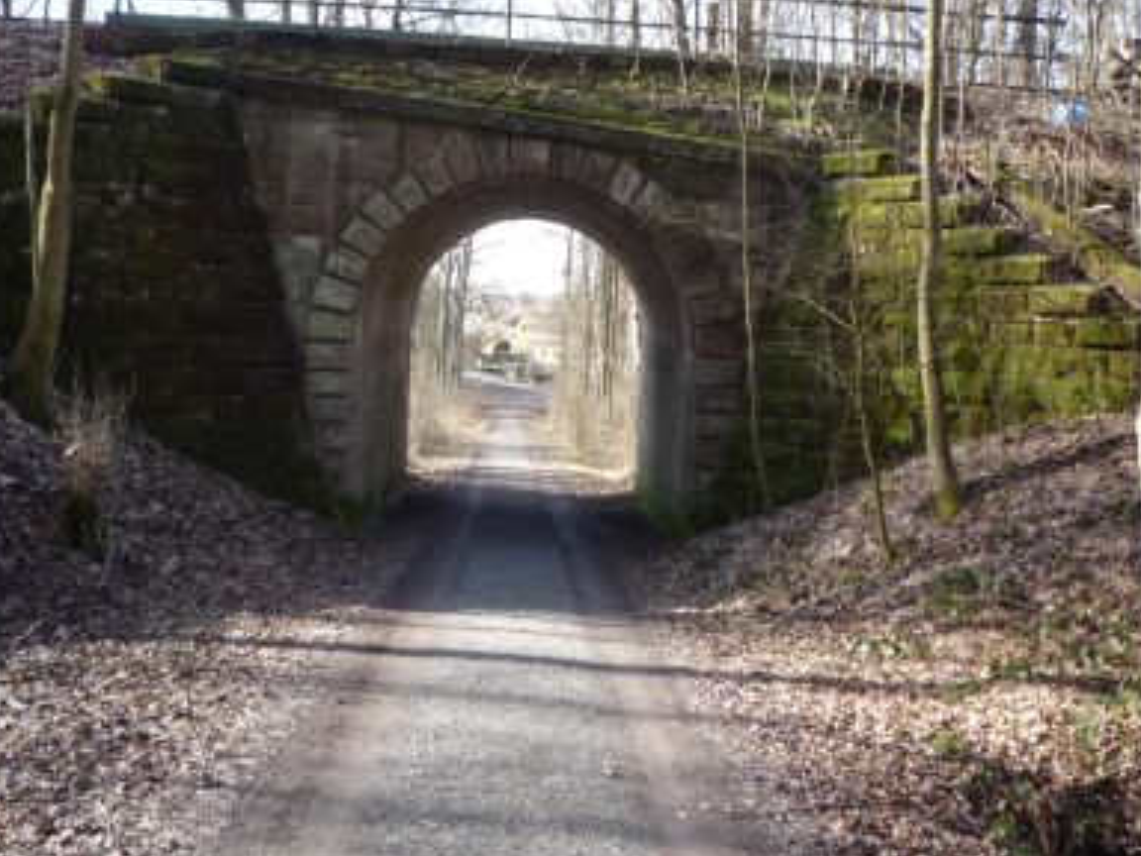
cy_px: 336
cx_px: 505
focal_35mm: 40
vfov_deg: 35.8
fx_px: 1318
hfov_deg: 46.7
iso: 200
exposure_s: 1/200
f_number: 3.5
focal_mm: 5.2
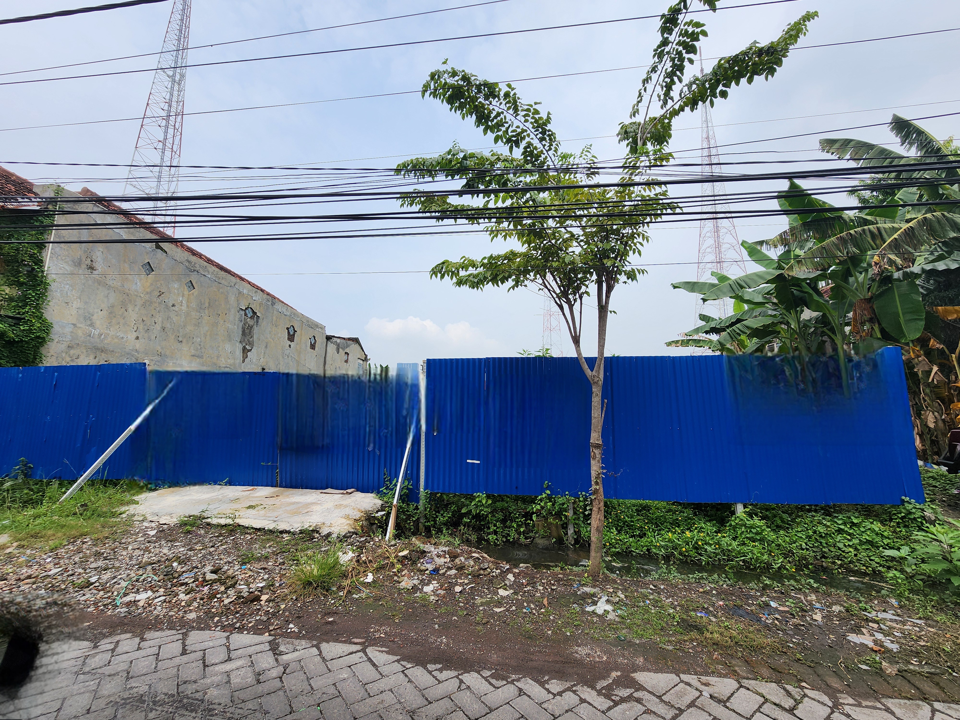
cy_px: 360
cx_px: 480
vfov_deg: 89.9
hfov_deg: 106.2
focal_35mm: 13
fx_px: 361
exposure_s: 1/2500
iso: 50
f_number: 2.2
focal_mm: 2.2
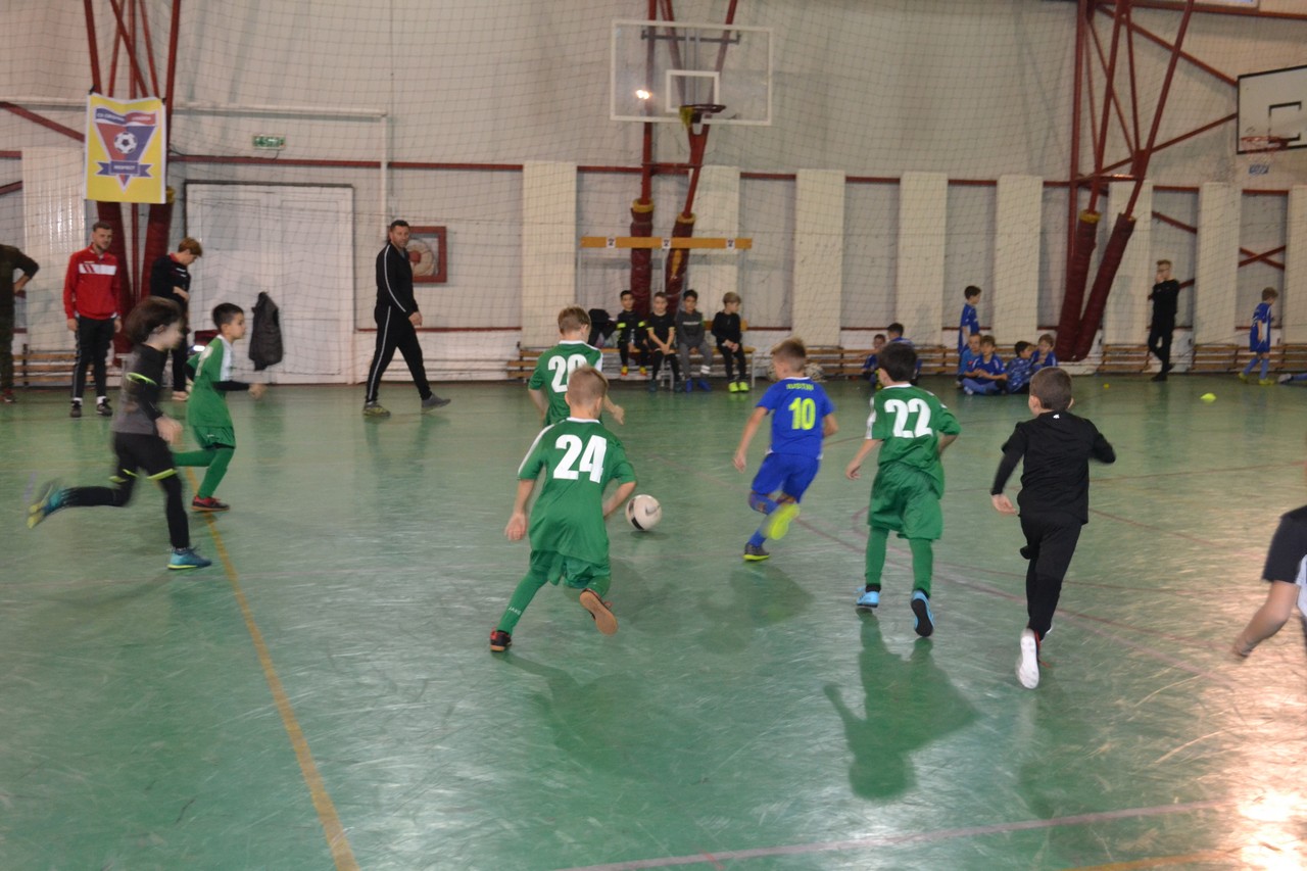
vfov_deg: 29.9
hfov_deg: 43.6
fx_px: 1633
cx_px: 654
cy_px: 436
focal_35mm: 45
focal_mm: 30
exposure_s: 1/60
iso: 2000
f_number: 4.5
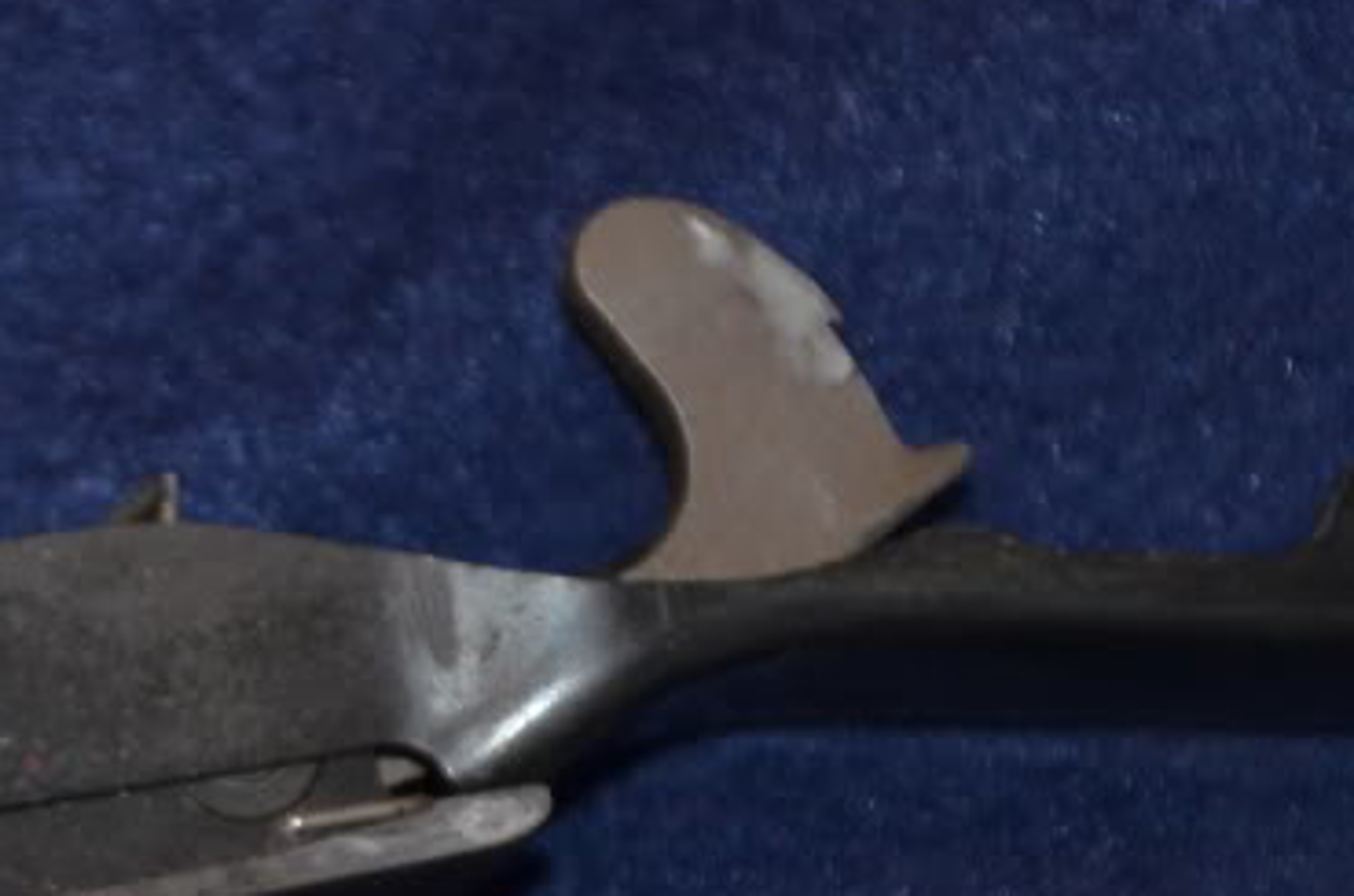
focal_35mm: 437
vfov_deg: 3.1
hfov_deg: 4.7
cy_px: 837
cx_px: -95
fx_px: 16408
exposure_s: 1/60
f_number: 5.6
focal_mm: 105
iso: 800
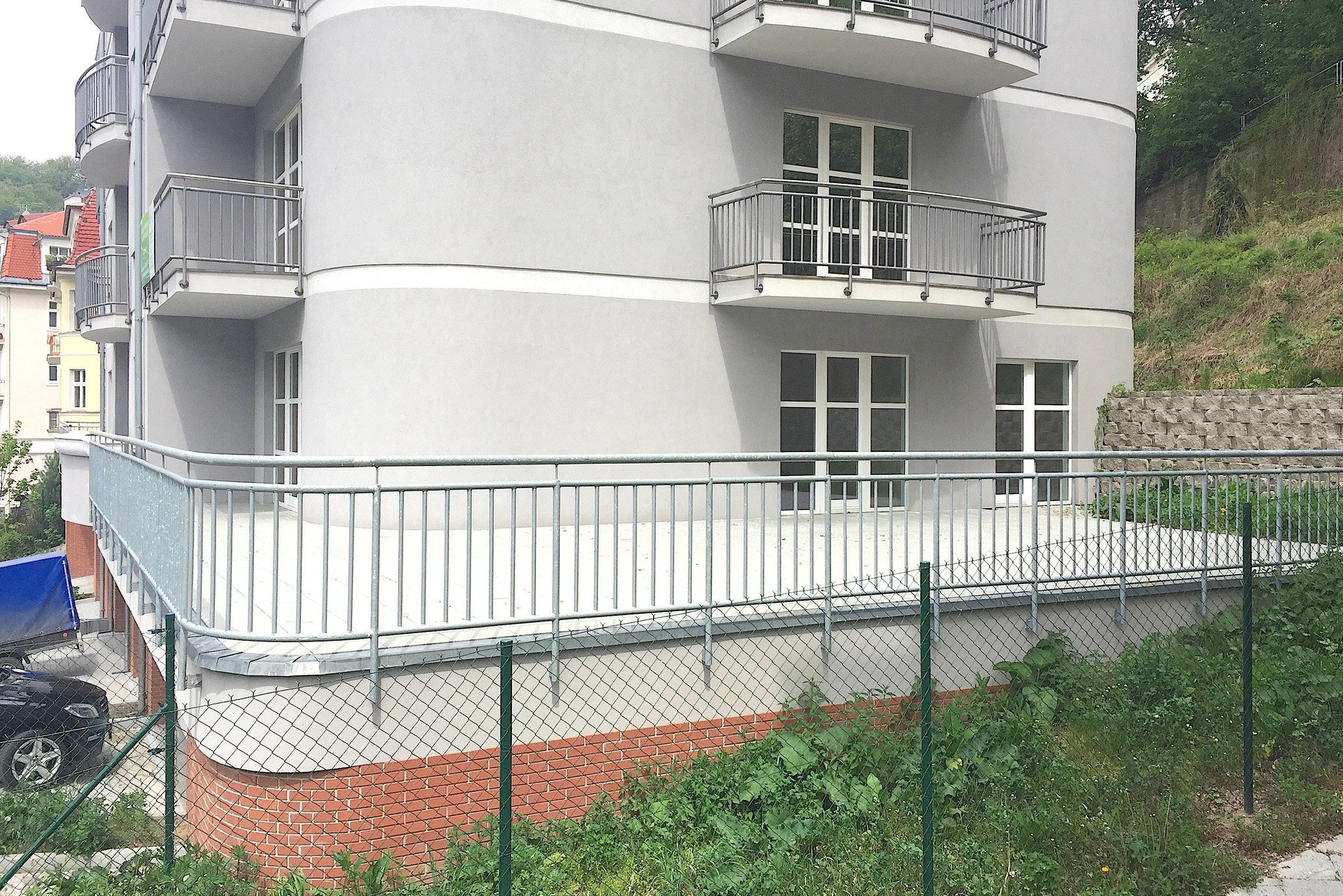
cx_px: 686
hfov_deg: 60.3
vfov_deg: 42.3
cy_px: 423
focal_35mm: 31
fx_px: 1157
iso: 32
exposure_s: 1/1163
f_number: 2.2
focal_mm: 4.15
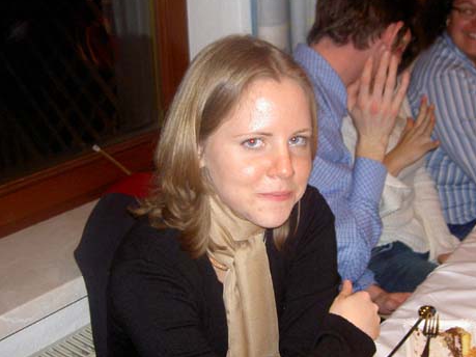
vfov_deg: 28.5
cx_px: 244
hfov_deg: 37.5
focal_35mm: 51
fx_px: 701
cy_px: 194
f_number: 2.8
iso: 100
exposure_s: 1/59.5
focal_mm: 8
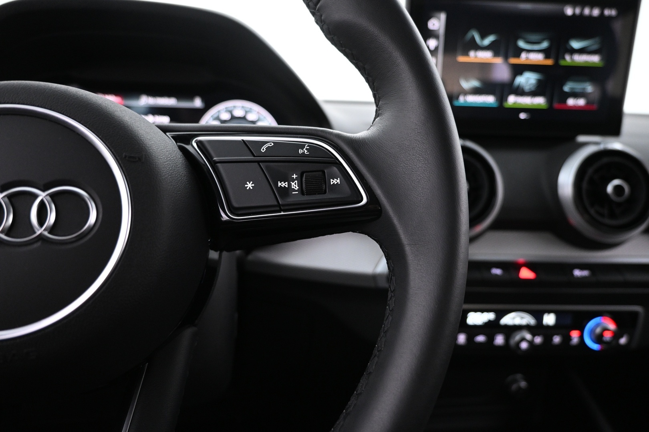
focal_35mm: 24
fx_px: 433
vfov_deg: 53.1
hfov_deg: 73.7
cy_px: 216
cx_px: 324
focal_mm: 16
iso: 1600
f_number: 3.5
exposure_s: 1/25
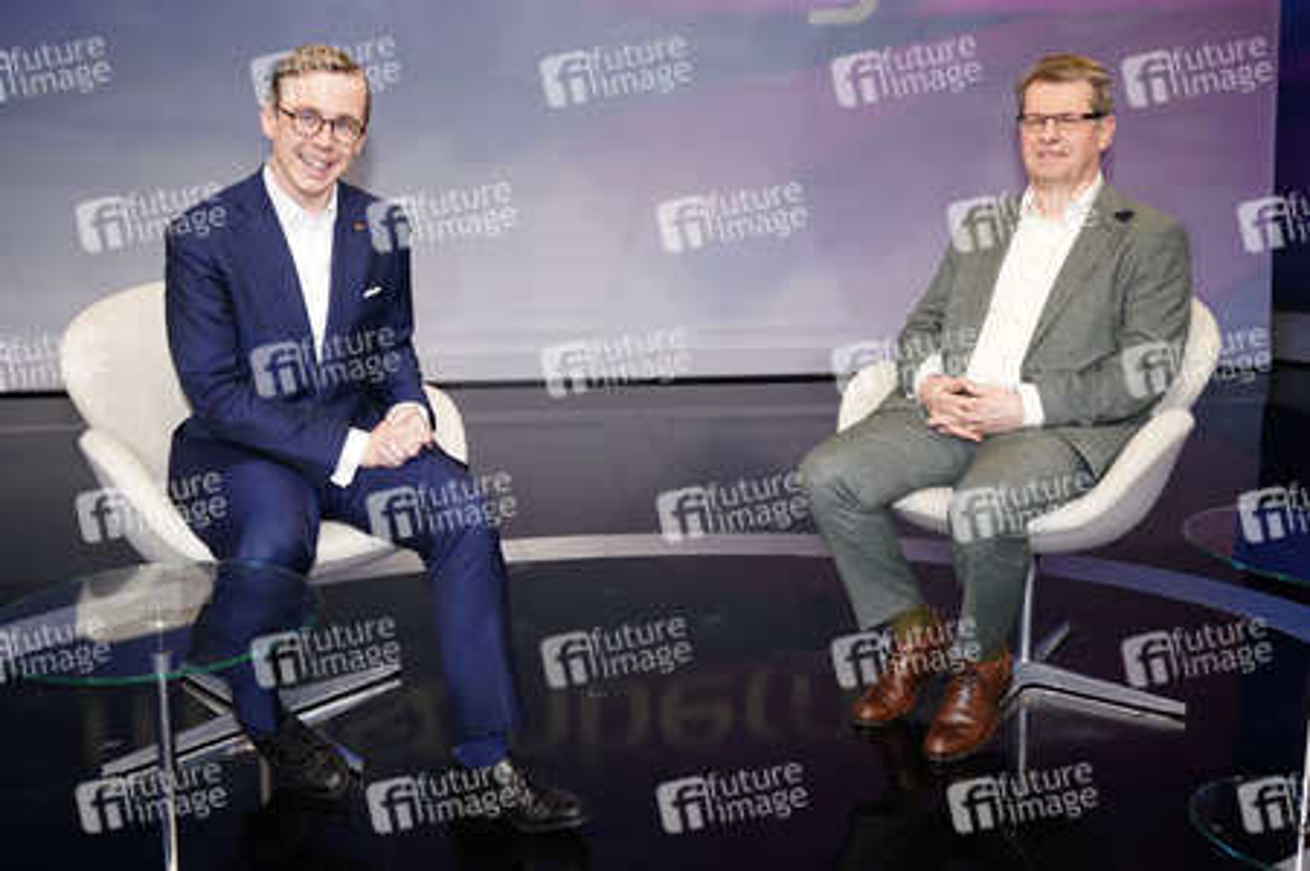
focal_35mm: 28
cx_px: 655
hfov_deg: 65.5
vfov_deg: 46.3
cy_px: 436
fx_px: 1018
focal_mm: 28
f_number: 5
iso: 2000
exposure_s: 1/125
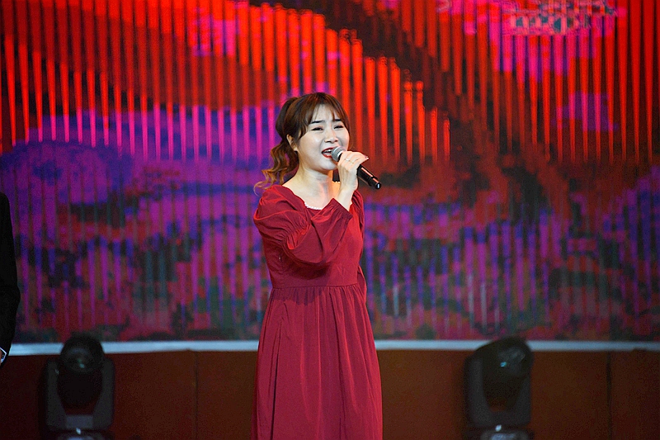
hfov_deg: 6.9
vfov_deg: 4.6
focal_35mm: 300
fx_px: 5499
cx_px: 330
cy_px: 220
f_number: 5.6
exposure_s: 1/500
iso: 1800
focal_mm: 300
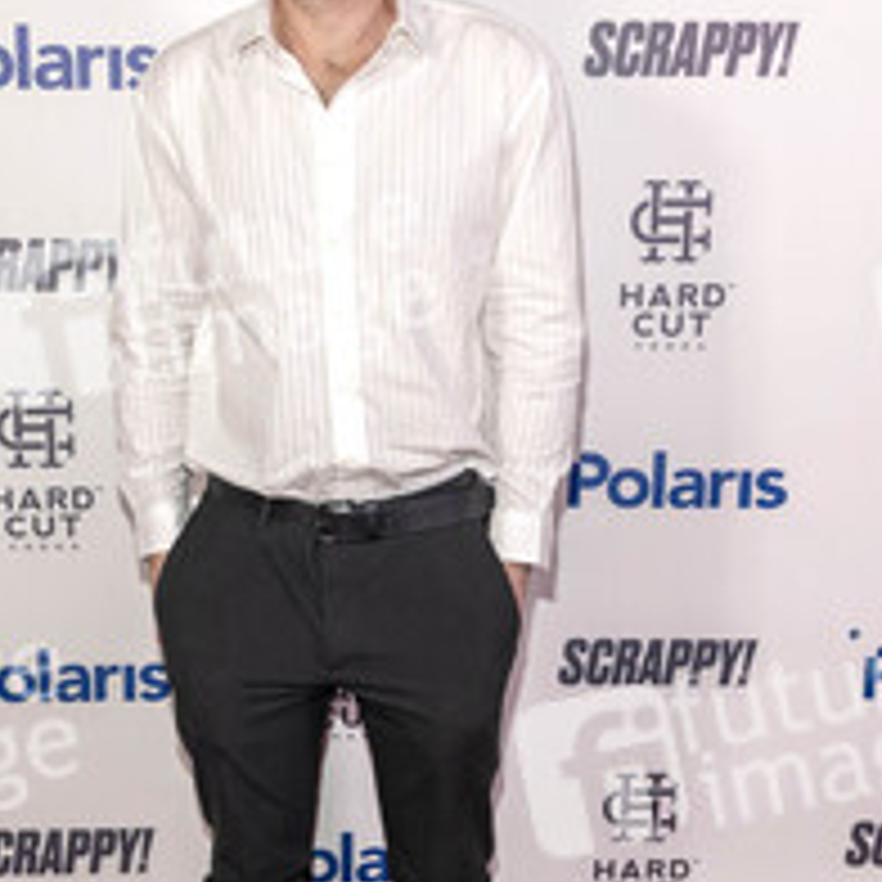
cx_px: 338
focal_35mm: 53
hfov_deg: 32.1
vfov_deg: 32.2
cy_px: 526
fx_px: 1524
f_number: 5
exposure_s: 1/200
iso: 800
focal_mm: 30.5
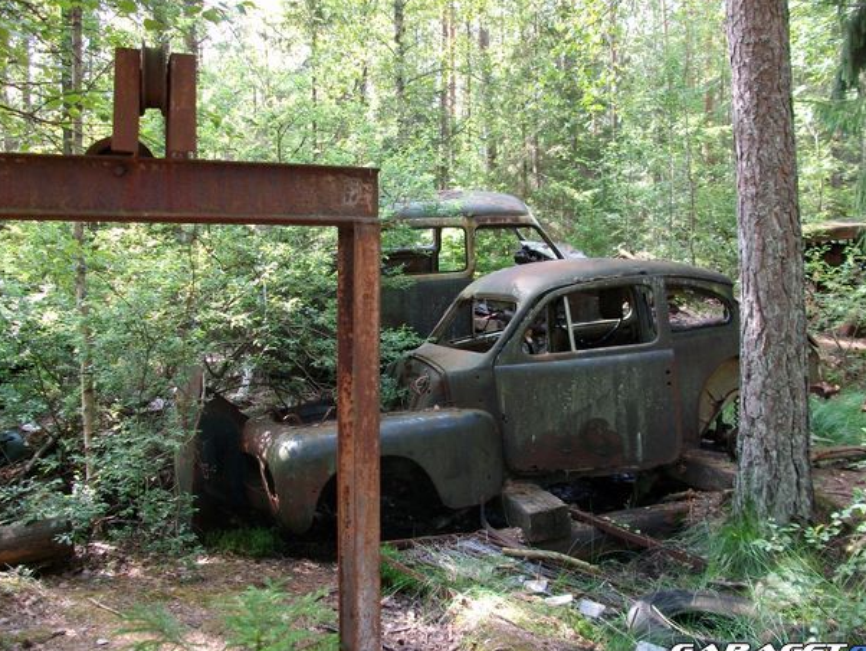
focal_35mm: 34
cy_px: 320
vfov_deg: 41.8
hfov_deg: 53.9
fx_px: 851
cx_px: 456
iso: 97
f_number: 2.9
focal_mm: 5.7
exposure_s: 1/40
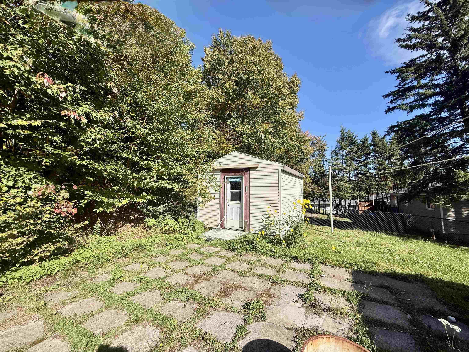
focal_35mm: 14
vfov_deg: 85.7
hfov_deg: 102.1
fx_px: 190
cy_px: 176
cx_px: 234
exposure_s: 1/1399
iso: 50
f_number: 2.2
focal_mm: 2.22
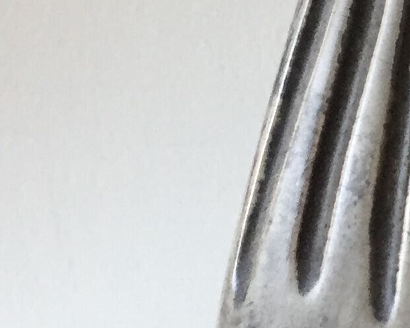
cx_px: 518
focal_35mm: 149
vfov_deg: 10.4
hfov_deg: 12.6
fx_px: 1808
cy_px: 163
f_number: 2.2
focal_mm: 4.15
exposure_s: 1/33
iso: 50
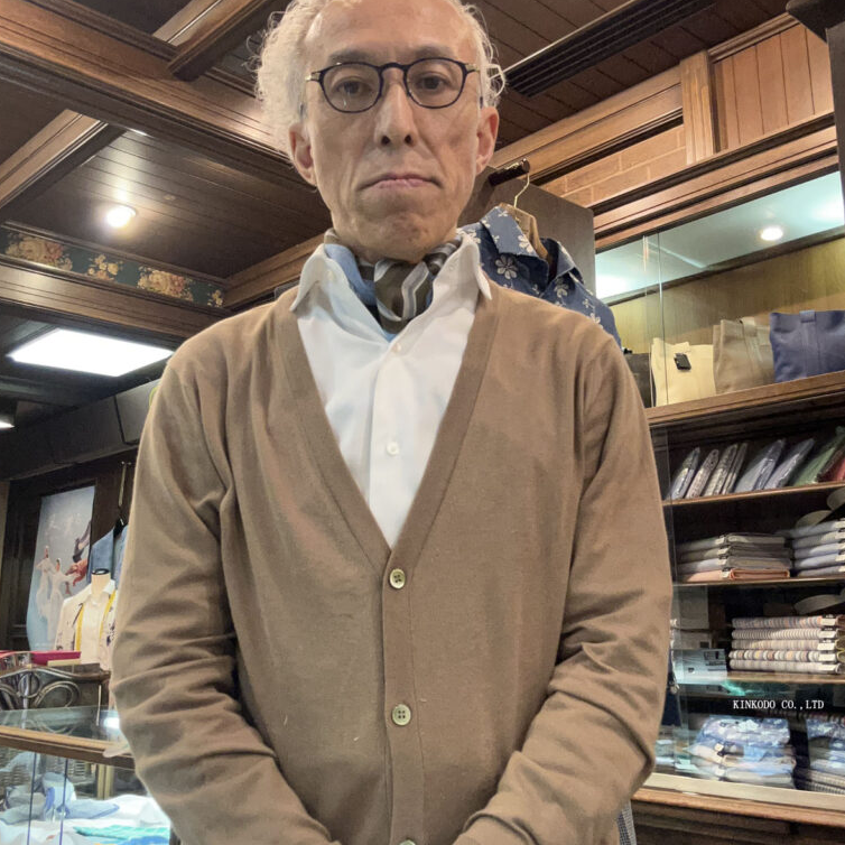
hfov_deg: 46.0
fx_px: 994
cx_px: 422
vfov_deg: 46.0
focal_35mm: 36
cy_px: 406
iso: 250
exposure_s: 1/40
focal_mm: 2.69
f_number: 1.9
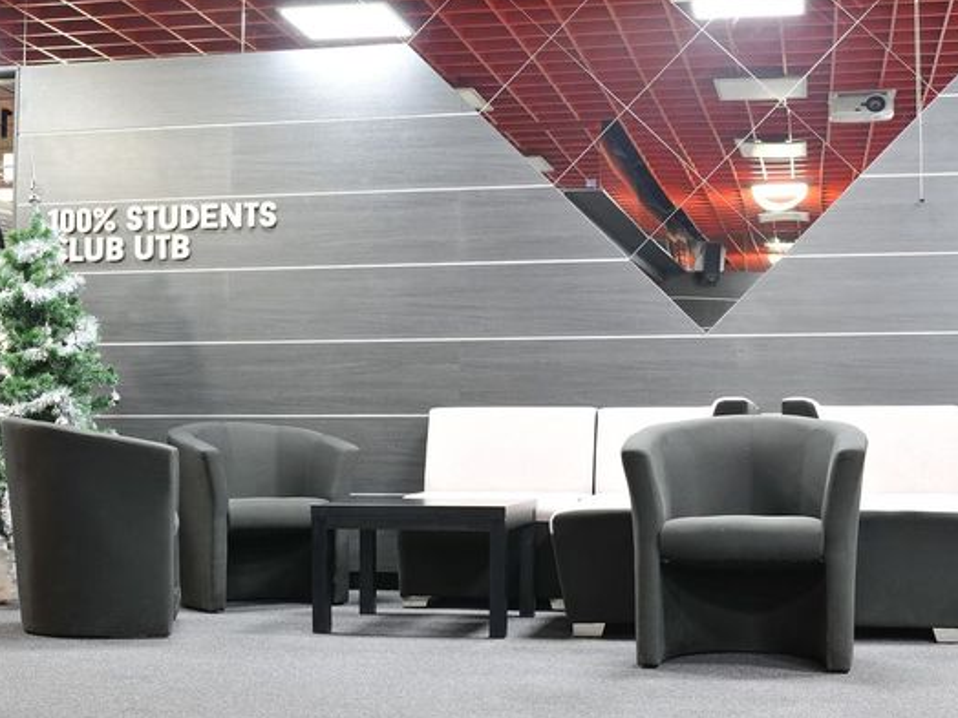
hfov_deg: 34.9
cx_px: 483
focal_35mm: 55
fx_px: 1522
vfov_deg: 26.6
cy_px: 360
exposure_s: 1/1.3
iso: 200
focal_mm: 50
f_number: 7.1
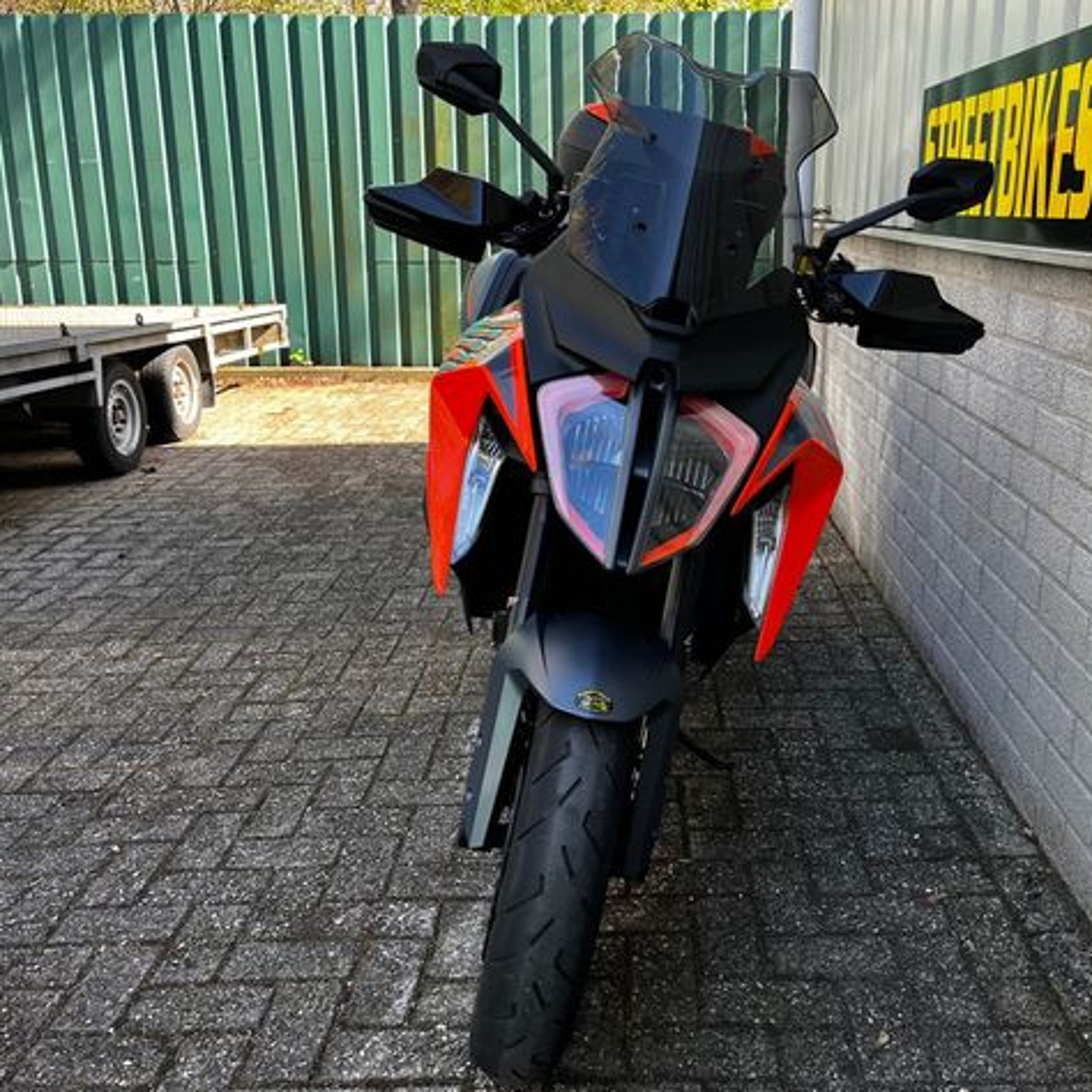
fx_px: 1106
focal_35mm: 31
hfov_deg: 52.4
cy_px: 551
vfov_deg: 52.5
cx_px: 606
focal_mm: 5.1
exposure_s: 1/170
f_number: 1.6
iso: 40
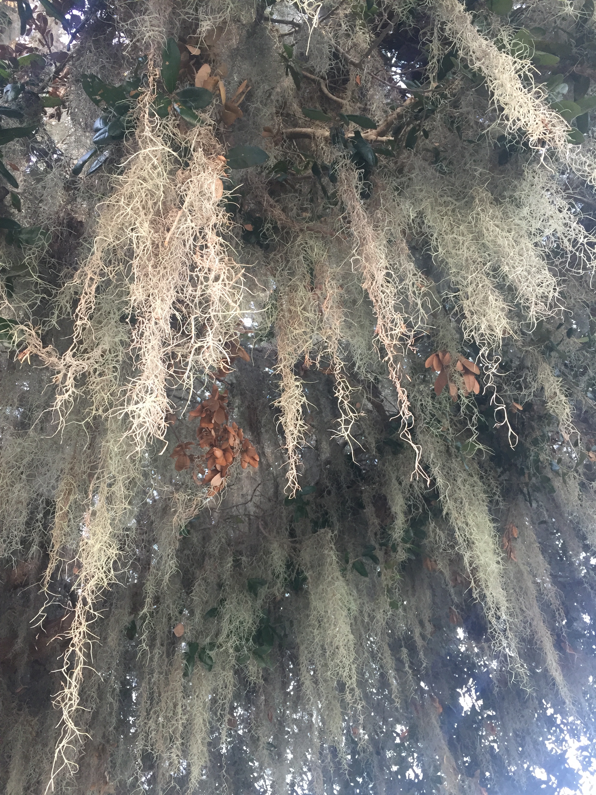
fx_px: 666
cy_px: 398
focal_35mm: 29
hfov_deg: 48.2
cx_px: 298
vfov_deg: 61.7
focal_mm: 4.15
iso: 80
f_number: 2.2
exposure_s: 1/30
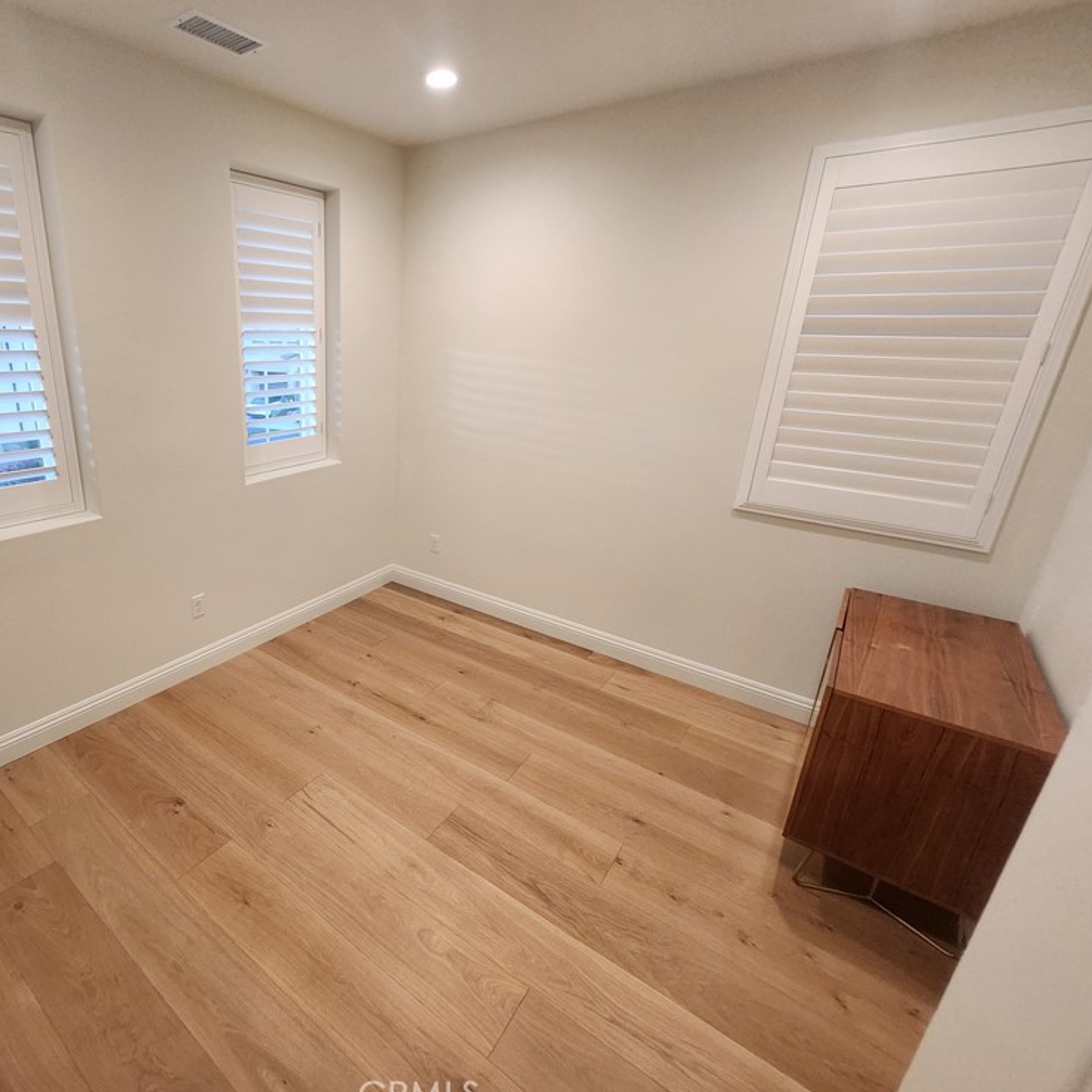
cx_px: 377
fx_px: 571
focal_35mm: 16
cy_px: 545
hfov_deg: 84.8
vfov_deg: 87.4
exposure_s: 1/60
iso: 250
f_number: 2.2
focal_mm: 1.74
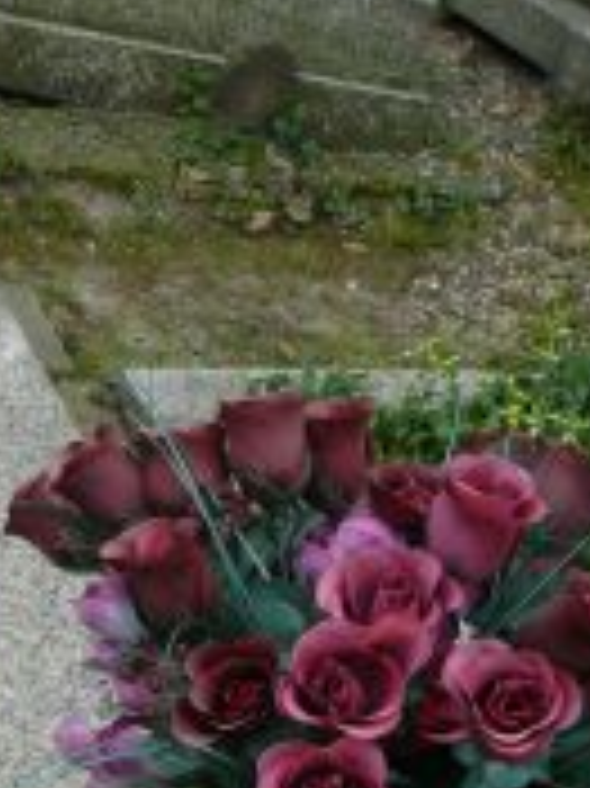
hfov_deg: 14.7
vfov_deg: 20.3
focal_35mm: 96
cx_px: -185
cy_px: 572
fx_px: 2184
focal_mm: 7.4
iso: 100
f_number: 4.5
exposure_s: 1/200
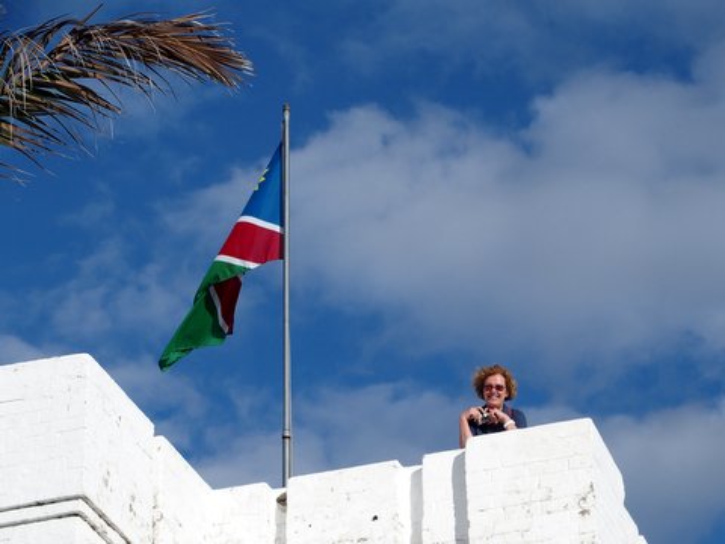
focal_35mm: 135
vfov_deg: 11.0
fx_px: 2827
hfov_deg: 14.6
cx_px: 362
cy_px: 272
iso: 100
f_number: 5
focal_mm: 28.8
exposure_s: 1/1000
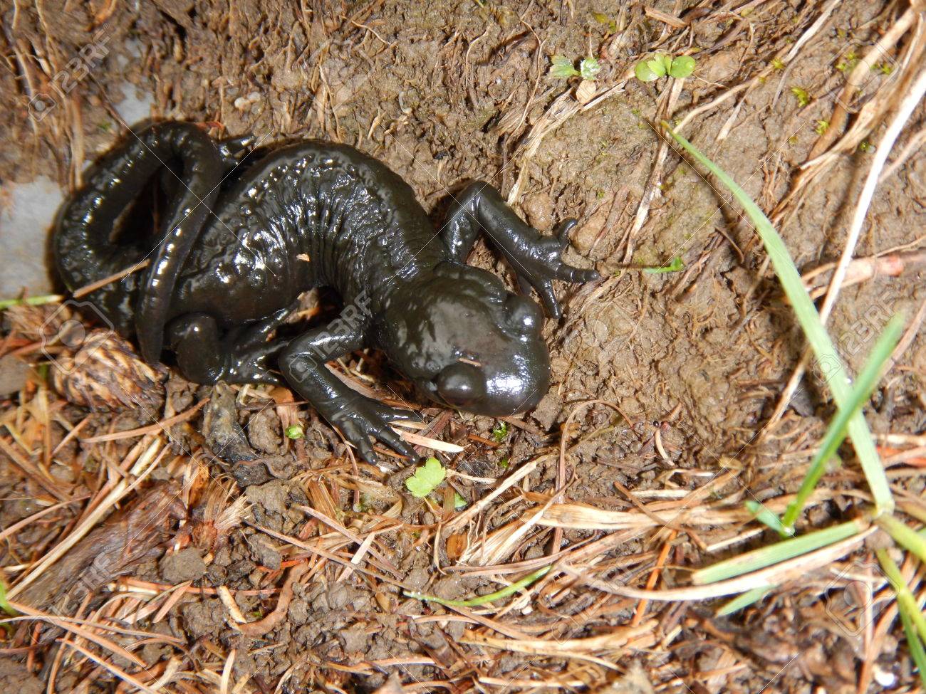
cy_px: 347
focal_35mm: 56
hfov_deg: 34.3
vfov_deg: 26.1
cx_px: 463
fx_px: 1498
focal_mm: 10.1
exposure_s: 1/30
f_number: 8.8
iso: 180
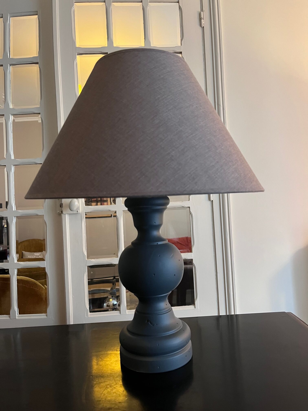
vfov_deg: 67.3
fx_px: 308
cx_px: 154
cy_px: 206
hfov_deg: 53.1
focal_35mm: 26
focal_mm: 5.1
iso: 400
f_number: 1.6
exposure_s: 1/33
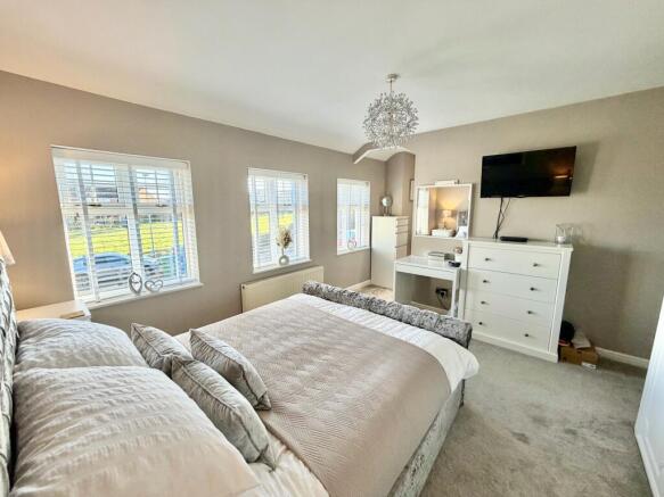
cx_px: 332
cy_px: 248
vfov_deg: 85.7
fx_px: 268
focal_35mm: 14
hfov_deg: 102.1
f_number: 2.2
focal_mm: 2.22
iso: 160
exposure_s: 1/121
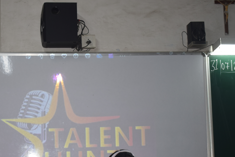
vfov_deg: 19.5
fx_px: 450
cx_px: 68
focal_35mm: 69
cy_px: 136
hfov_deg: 29.0
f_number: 4
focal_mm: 25
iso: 400
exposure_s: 1/60
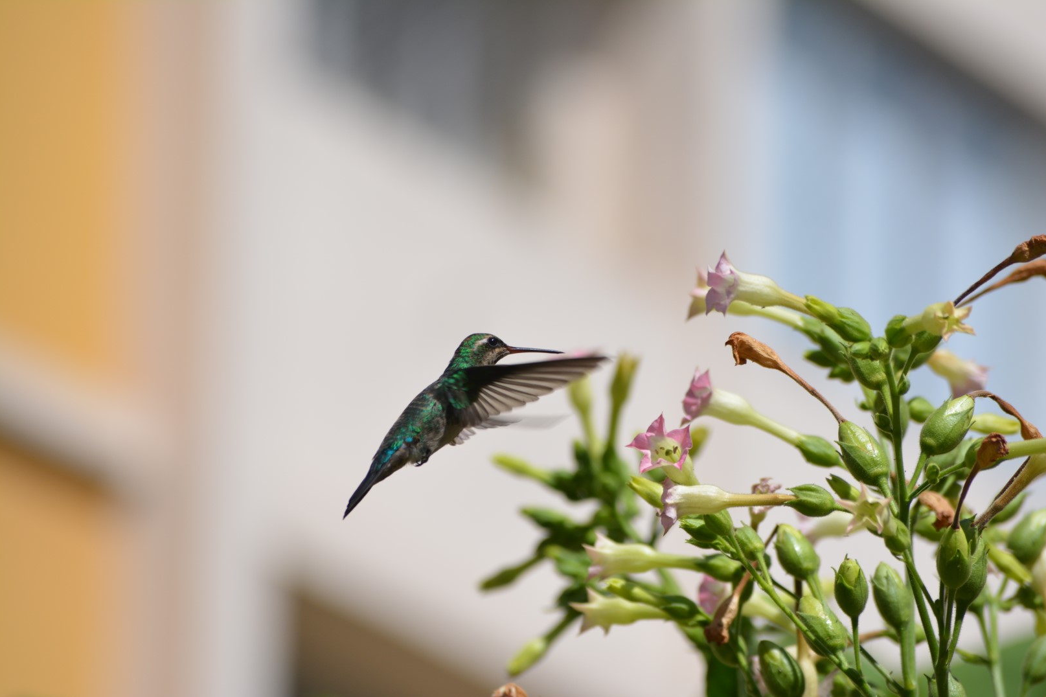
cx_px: 523
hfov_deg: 6.8
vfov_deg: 4.6
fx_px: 8743
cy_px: 349
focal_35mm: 301
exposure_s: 1/800
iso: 200
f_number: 7.1
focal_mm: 200
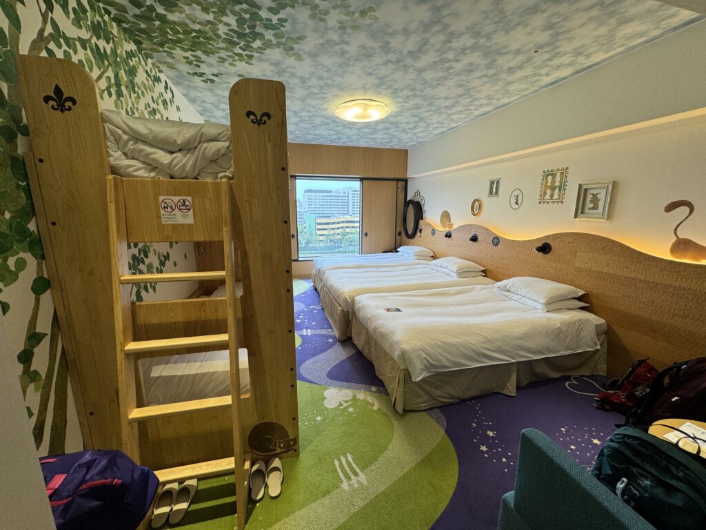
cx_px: 353
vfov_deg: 85.7
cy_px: 265
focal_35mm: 14
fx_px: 286
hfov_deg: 102.1
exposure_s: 1/100
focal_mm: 2.22
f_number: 2.2
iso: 80
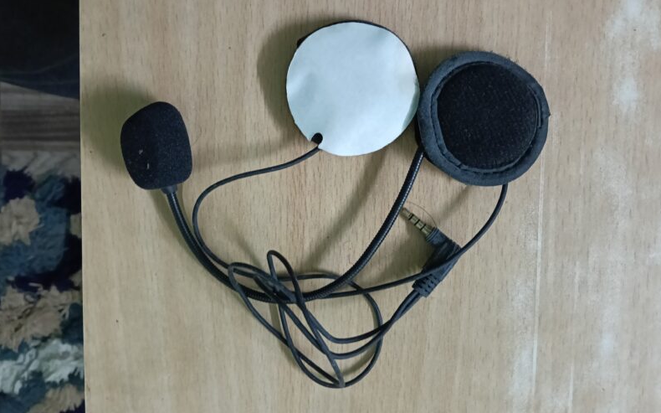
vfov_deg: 43.0
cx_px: 332
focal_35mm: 29
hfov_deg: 64.7
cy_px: 182
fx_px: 522
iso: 1250
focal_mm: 3.98
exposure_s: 1/16.7
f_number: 1.8
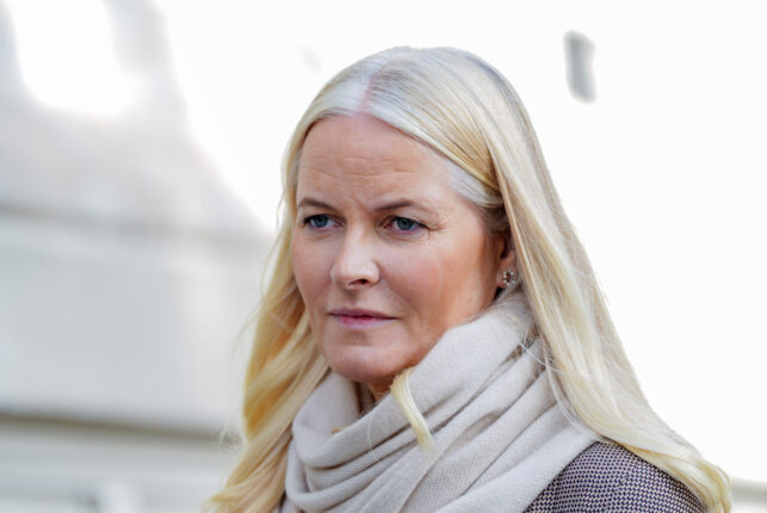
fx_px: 6099
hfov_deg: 7.2
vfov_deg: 4.8
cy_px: 256
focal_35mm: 286
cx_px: 384
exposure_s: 1/500
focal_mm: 191
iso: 160
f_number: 2.8
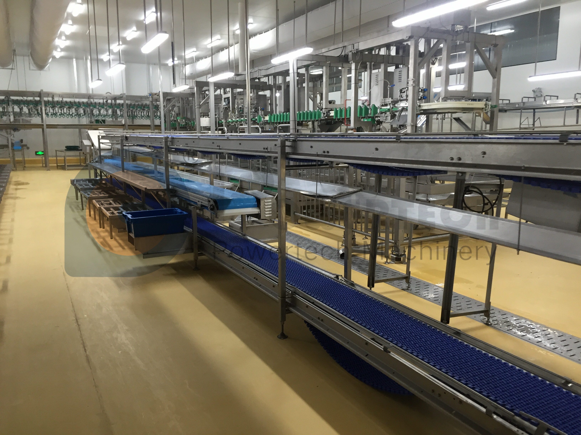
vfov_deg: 48.2
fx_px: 487
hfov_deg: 61.7
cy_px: 218
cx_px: 290
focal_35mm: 29
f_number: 2.2
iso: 100
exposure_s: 1/33
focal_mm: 4.15
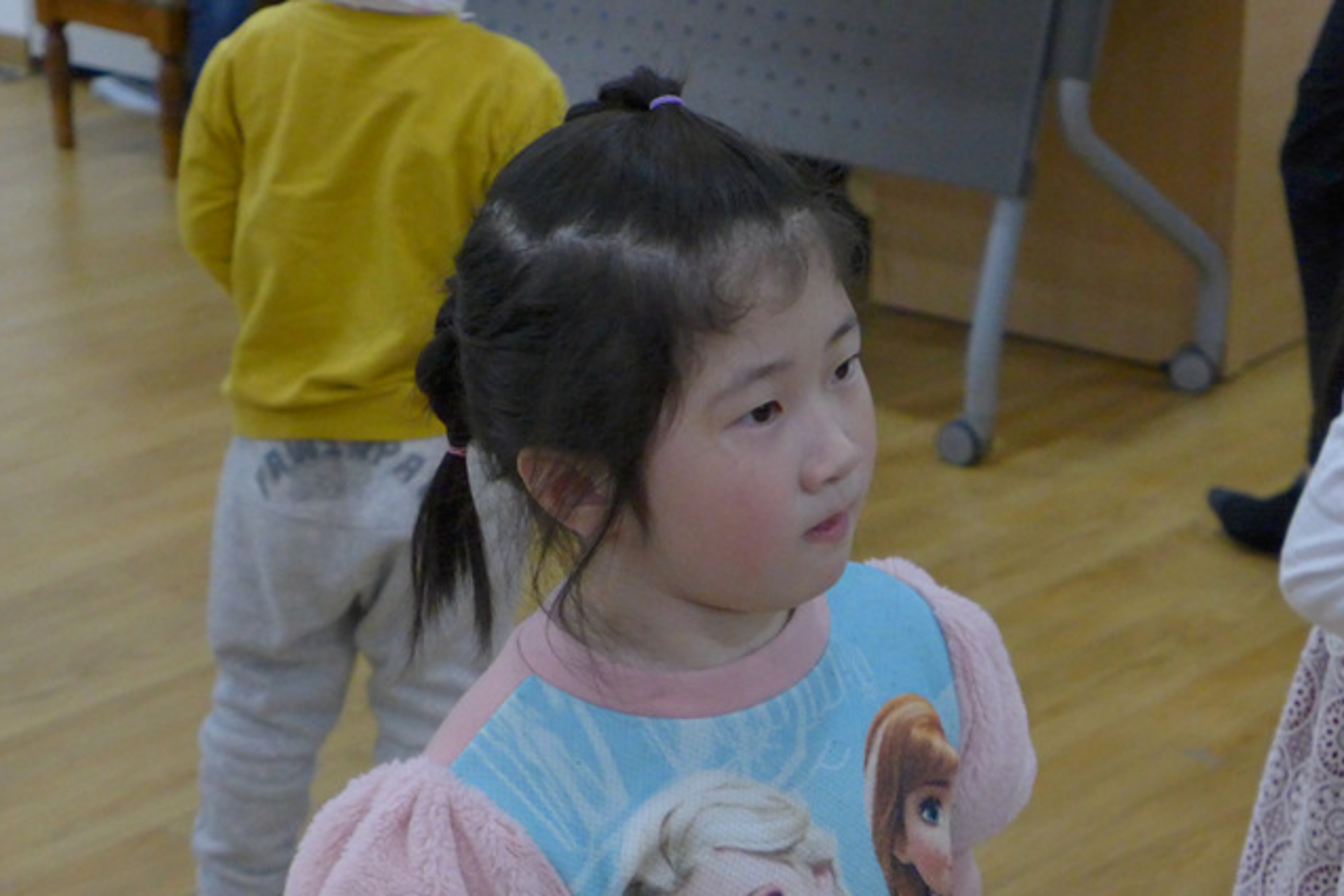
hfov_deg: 21.7
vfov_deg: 14.6
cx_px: 673
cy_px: 502
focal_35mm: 94
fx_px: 3510
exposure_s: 1/500
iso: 1250
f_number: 2.3
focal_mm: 17.7
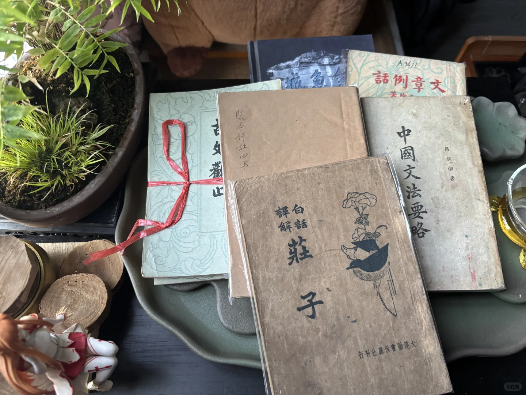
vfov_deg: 53.1
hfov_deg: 67.3
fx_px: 395
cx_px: 263
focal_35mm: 26
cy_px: 198
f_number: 1.6
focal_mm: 5.96
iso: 500
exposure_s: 1/60
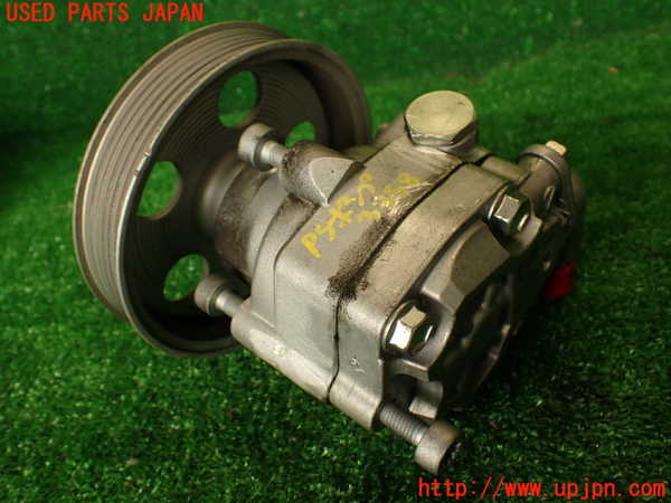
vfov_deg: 39.7
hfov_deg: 51.4
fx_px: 698
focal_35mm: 36
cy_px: 252
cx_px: 336
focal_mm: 6.37
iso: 160
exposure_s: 1/80
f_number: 2.5
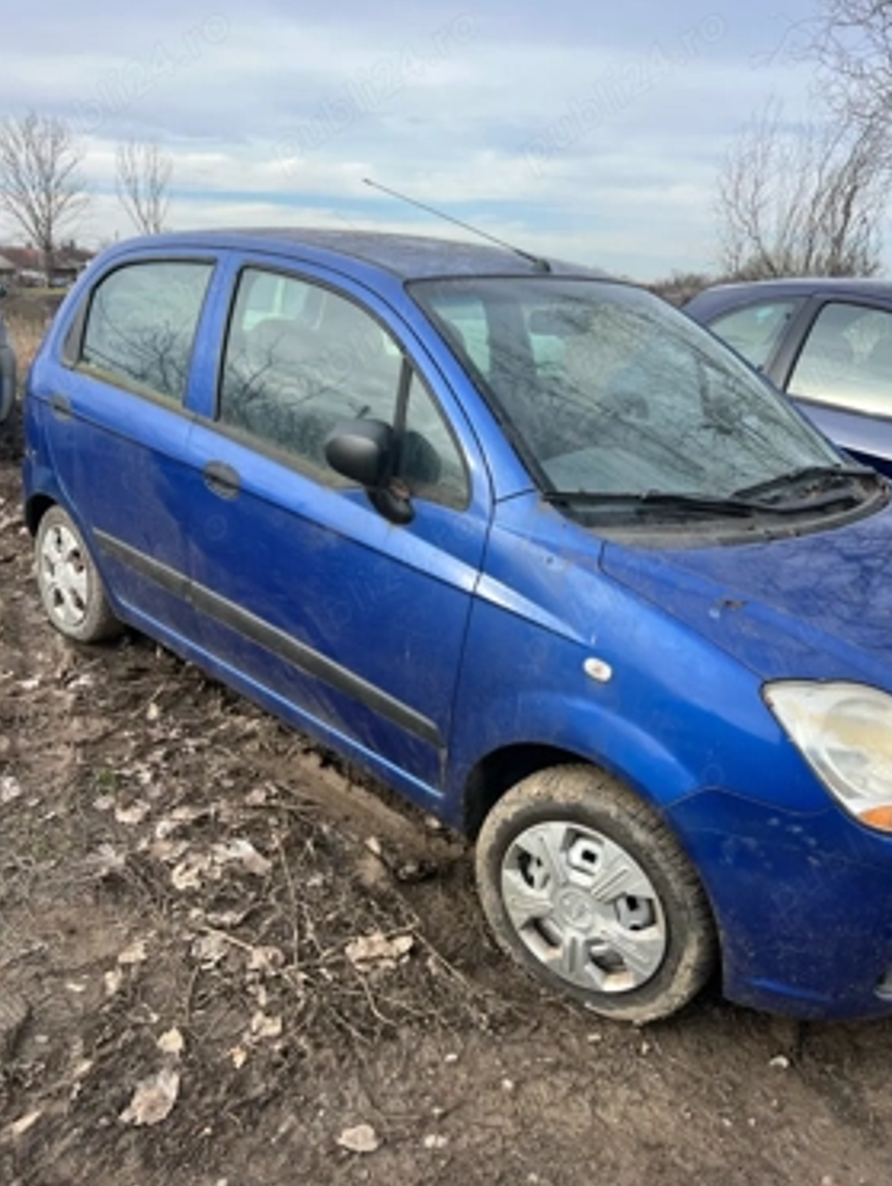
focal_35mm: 28
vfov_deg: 63.3
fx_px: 960
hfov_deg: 49.8
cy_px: 627
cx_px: 438
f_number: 1.5
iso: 50
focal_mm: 5.7
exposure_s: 1/1326
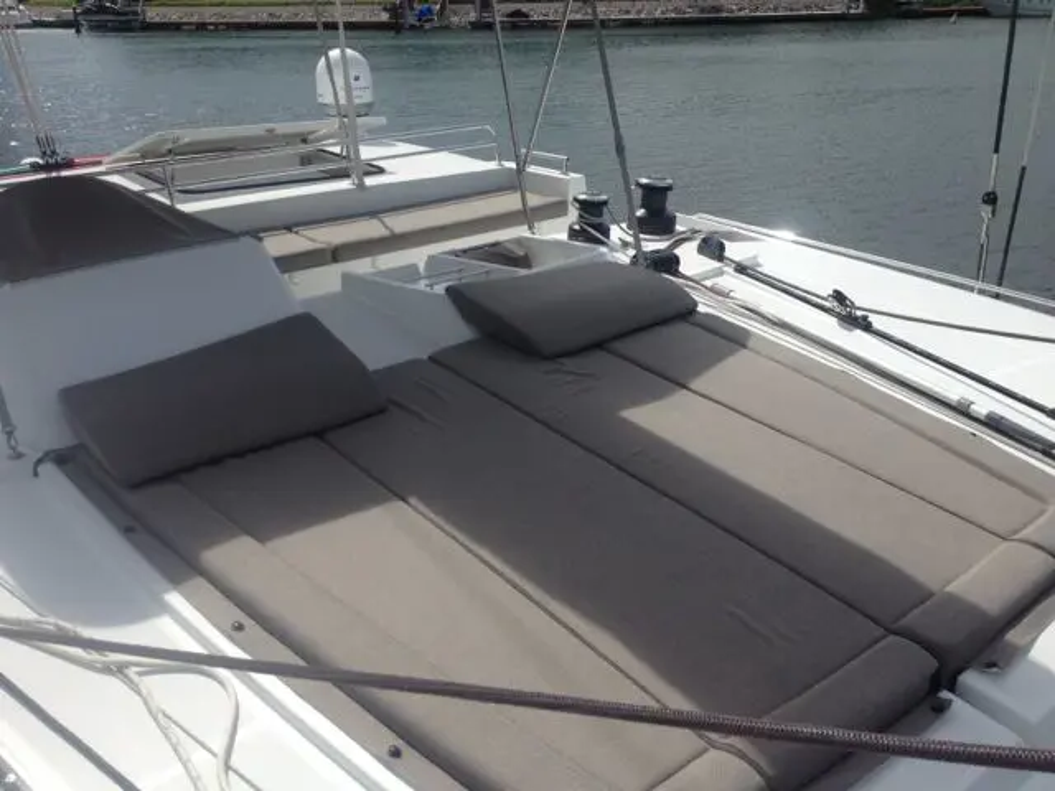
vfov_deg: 40.7
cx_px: 528
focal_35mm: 35
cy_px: 396
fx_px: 1067
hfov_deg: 52.6
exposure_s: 1/3460
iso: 50
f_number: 2.4
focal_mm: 4.28
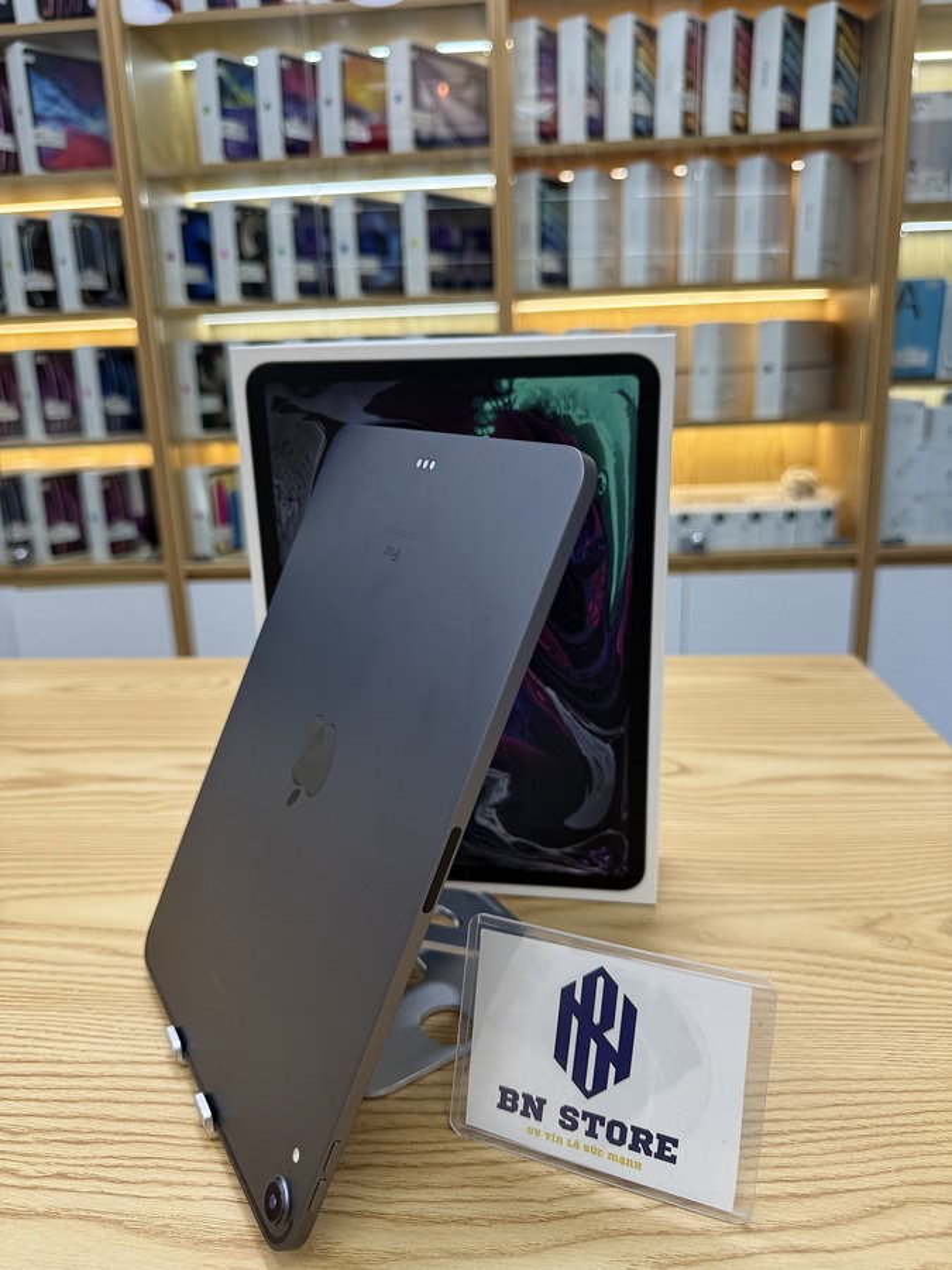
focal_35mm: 24
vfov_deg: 71.6
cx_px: 476
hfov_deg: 56.8
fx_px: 880
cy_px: 635
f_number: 1.78
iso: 80
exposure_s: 1/120
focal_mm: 6.76
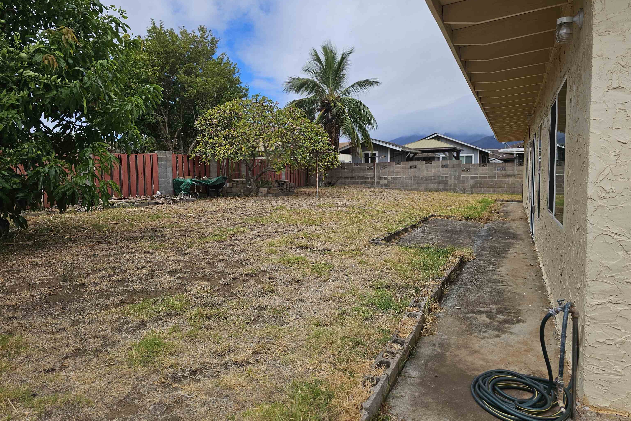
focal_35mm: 24
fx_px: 421
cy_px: 193
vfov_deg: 53.1
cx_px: 316
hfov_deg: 73.7
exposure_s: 1/1238
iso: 20
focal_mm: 6.3
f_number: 1.7
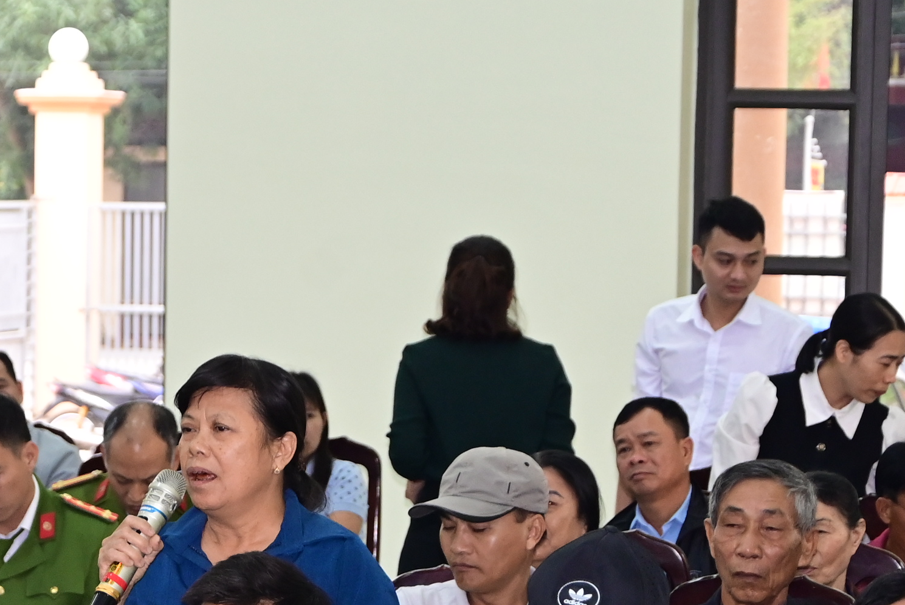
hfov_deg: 11.9
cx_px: 86
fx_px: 4327
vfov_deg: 8.0
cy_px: 463
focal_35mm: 172
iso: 2000
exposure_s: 1/200
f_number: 5
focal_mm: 58
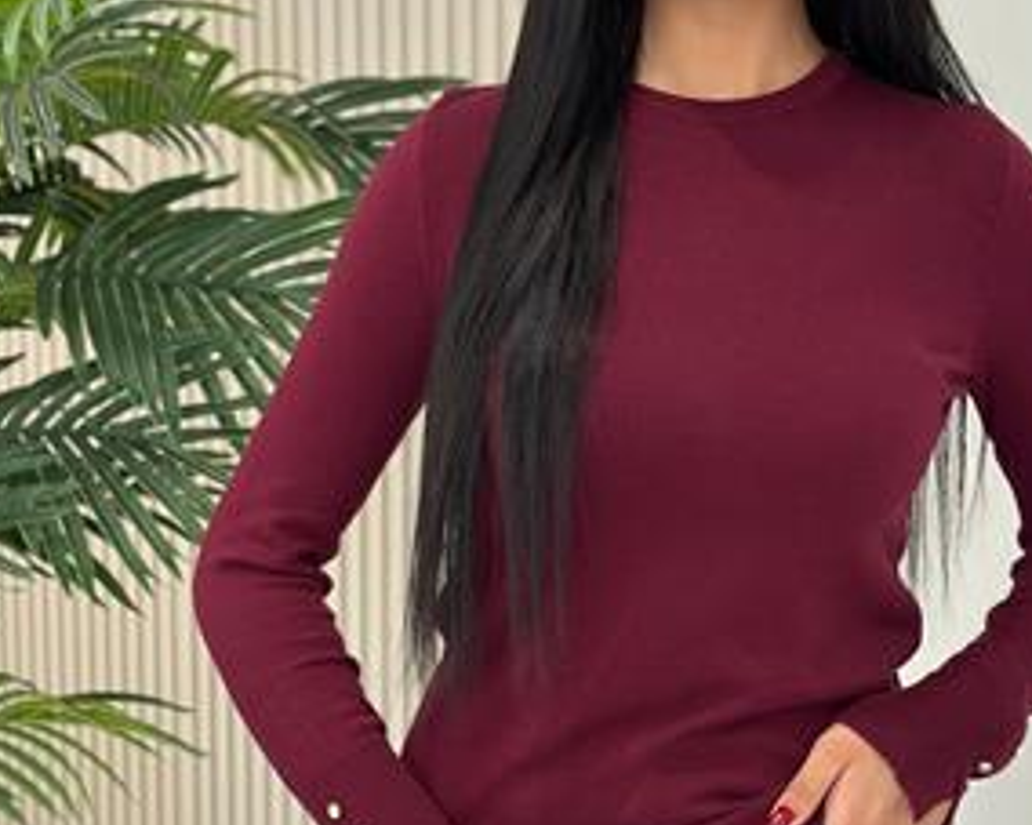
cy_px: 412
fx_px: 2687
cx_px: 705
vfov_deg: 17.5
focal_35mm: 88
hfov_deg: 21.6
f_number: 1.78
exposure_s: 1/171
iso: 100
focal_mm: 6.86
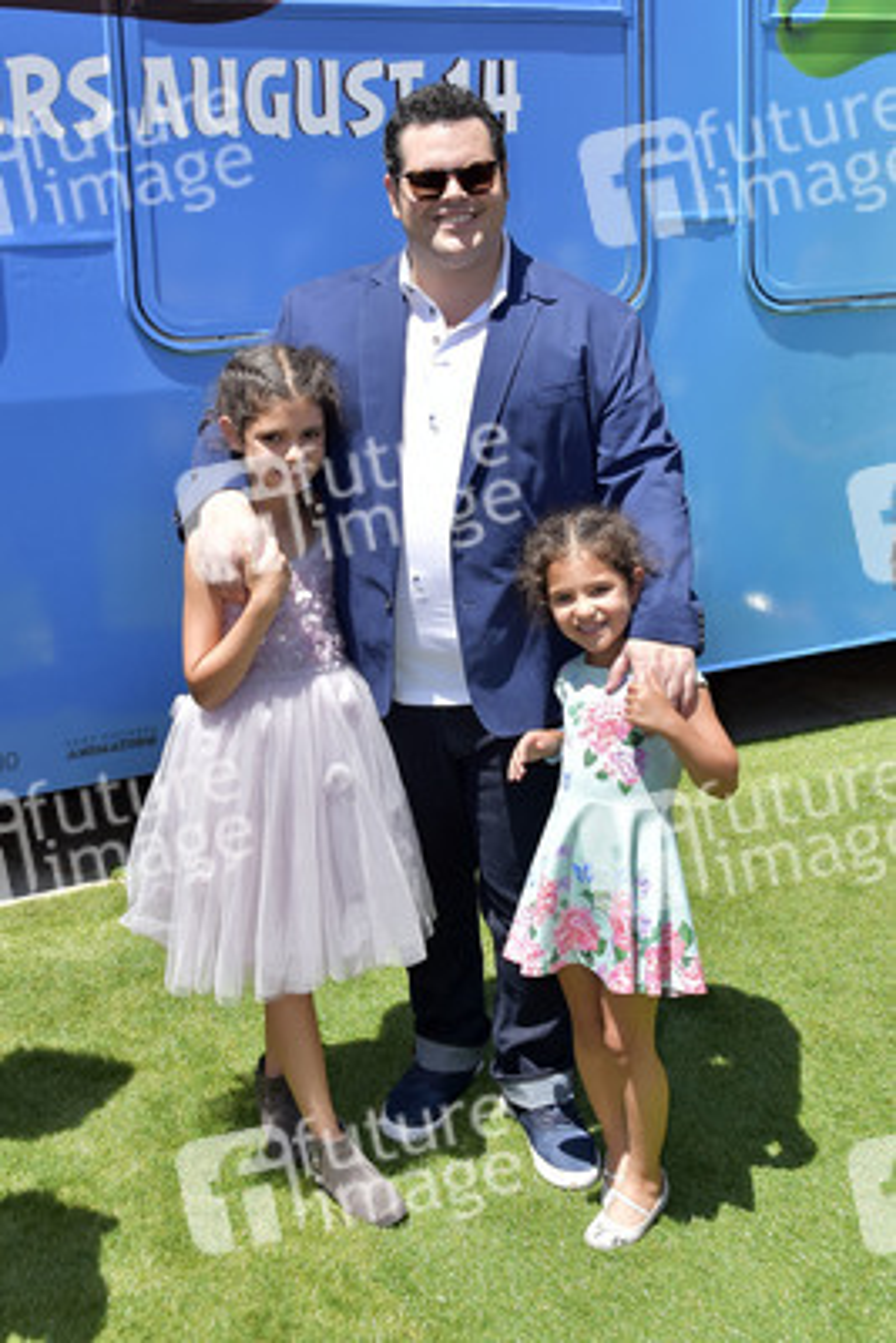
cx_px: 448
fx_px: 1343
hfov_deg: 36.9
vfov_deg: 53.1
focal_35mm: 36
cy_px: 672
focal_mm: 36
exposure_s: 1/250
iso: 250
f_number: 7.1
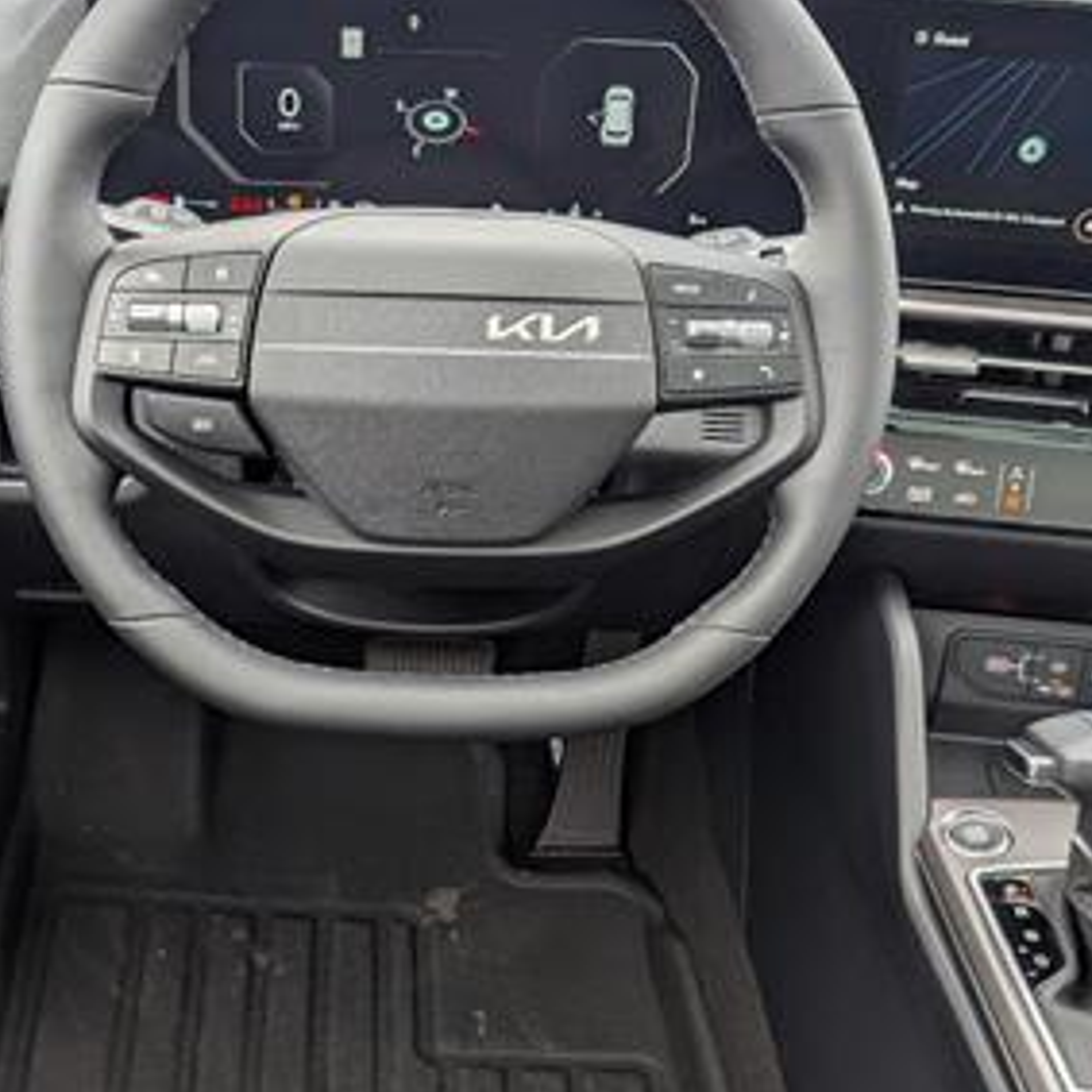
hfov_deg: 35.2
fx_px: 1713
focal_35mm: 48
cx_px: 417
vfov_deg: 35.0
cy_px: 733
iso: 21
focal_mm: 6.9
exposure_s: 1/278
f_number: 1.68
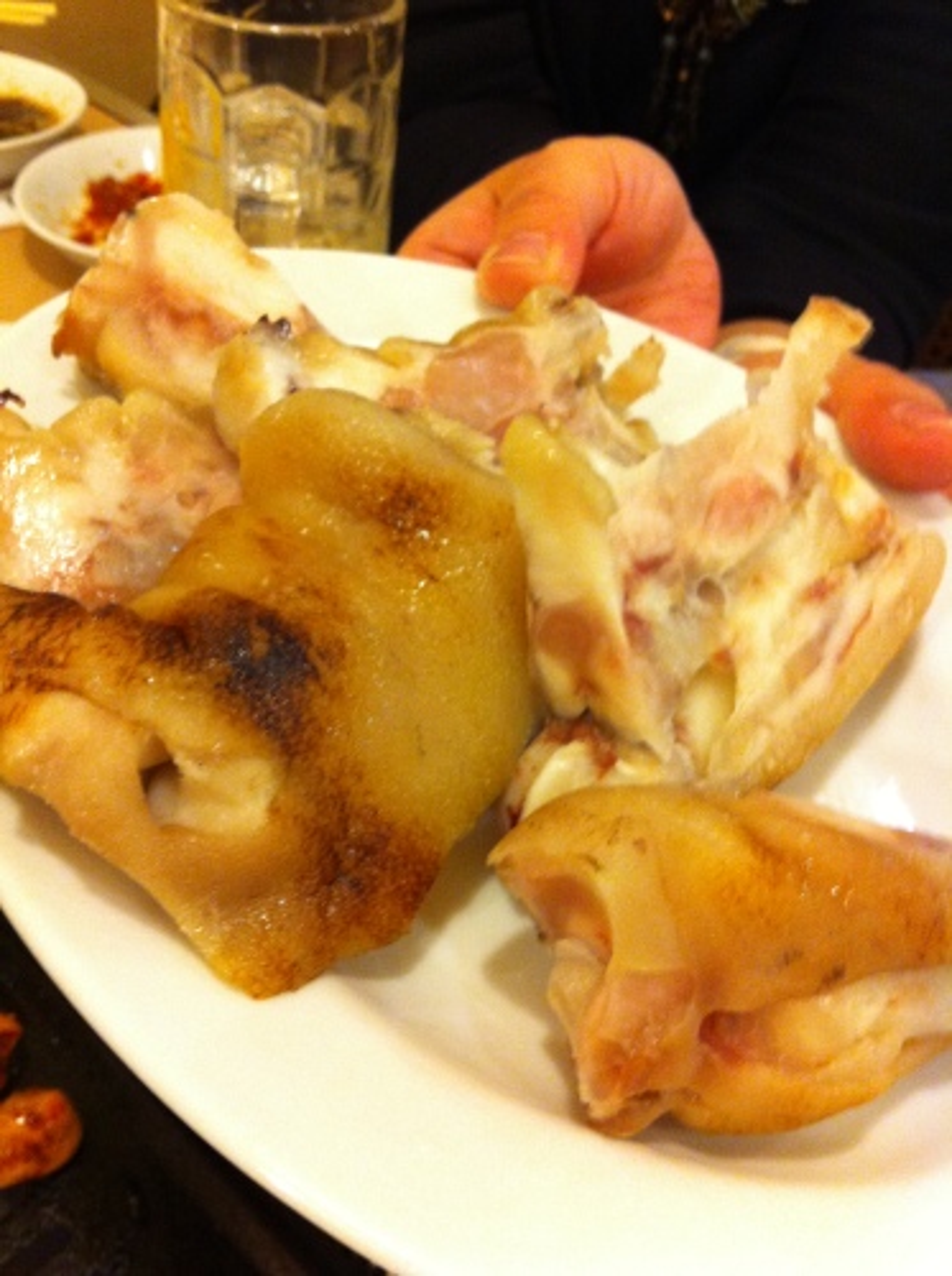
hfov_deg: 40.6
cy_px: 638
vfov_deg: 52.7
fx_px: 1288
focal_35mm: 35
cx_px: 476
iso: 320
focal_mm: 3.85
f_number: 2.8
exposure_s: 1/15
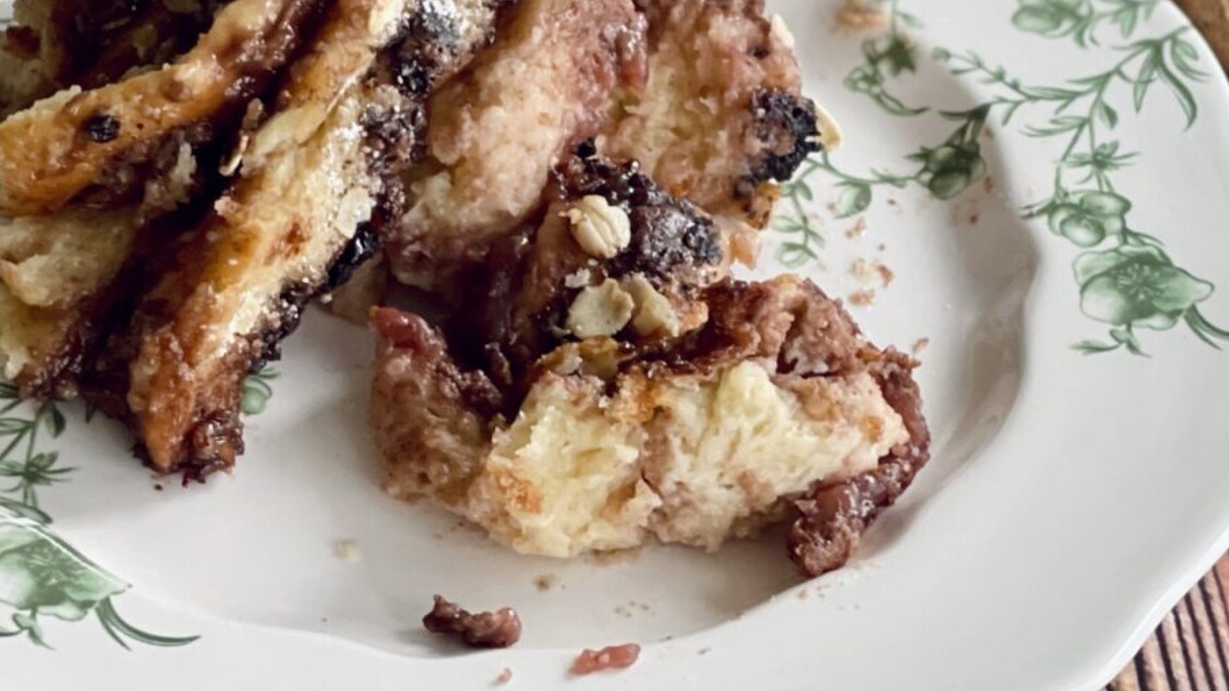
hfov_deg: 13.6
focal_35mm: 158
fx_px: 5148
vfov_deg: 7.6
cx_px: 627
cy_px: -136
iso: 160
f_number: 2.2
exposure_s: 1/121
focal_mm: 7.5
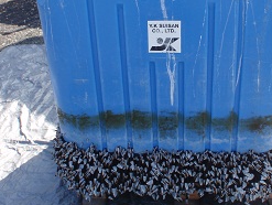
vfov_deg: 33.4
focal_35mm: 43
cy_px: 67
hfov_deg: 43.7
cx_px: 156
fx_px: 338
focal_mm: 5
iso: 64
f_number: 5
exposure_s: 1/160
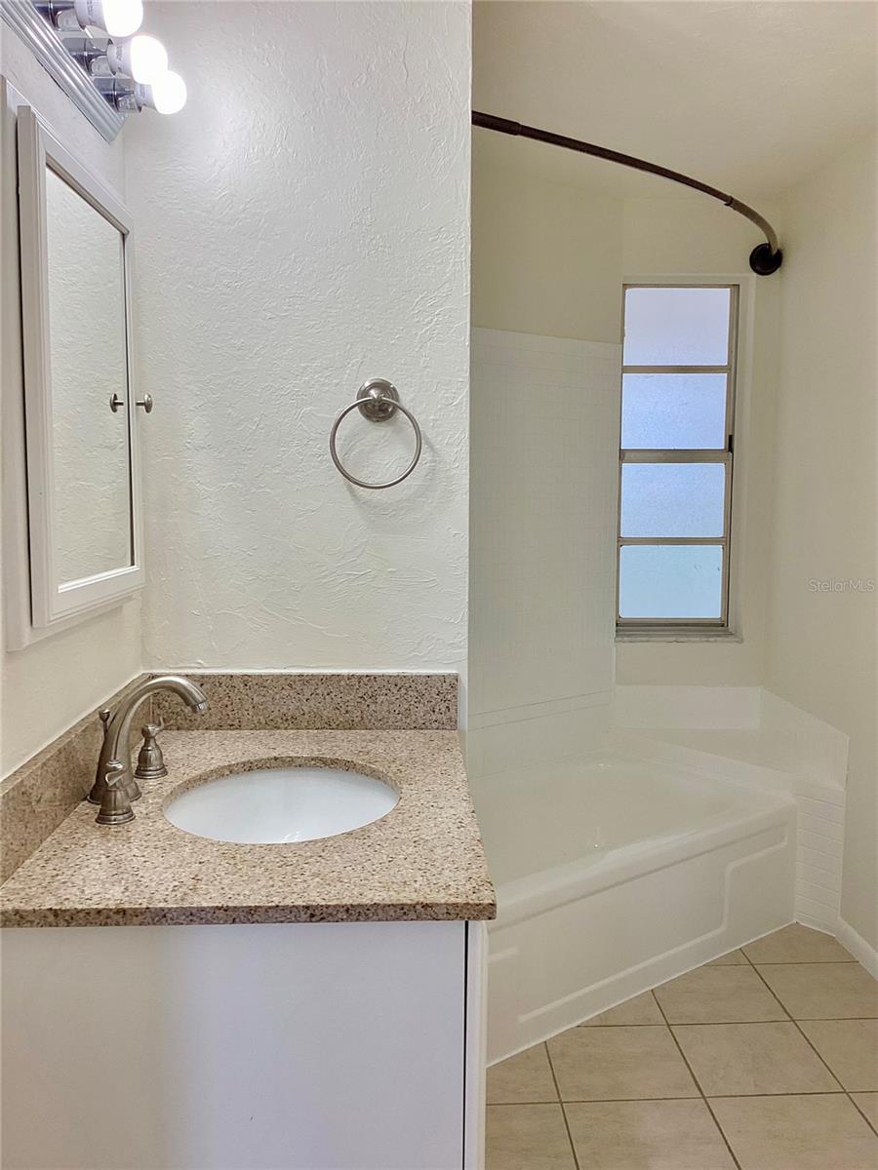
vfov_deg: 58.4
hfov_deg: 45.4
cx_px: 439
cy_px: 585
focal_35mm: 31
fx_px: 1048
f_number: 2.4
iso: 40
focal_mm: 3.3
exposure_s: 1/120
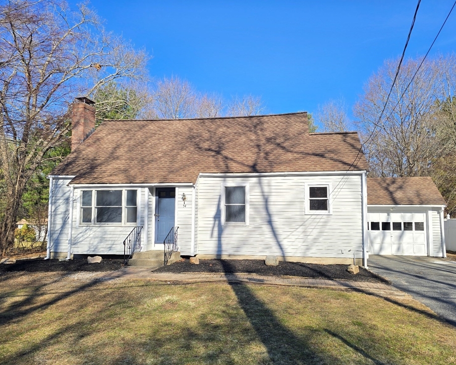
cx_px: 244
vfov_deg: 56.8
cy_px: 187
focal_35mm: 25
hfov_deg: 68.0
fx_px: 337
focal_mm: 6.3
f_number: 1.7
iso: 12
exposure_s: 1/544
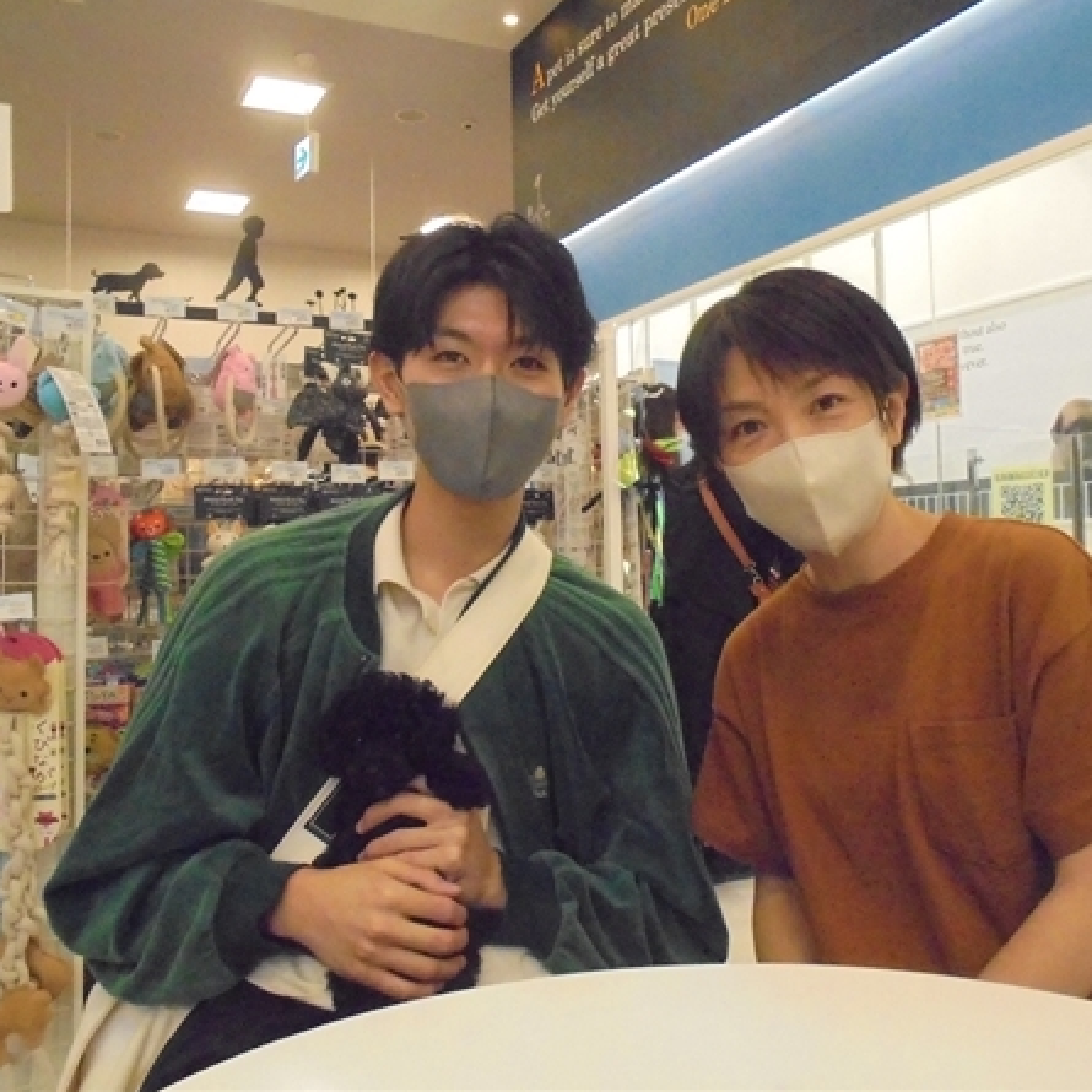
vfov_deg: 52.5
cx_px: 579
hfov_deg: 52.5
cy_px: 542
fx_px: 1106
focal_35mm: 31
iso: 1250
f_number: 3.5
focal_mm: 4.6
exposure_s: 1/250
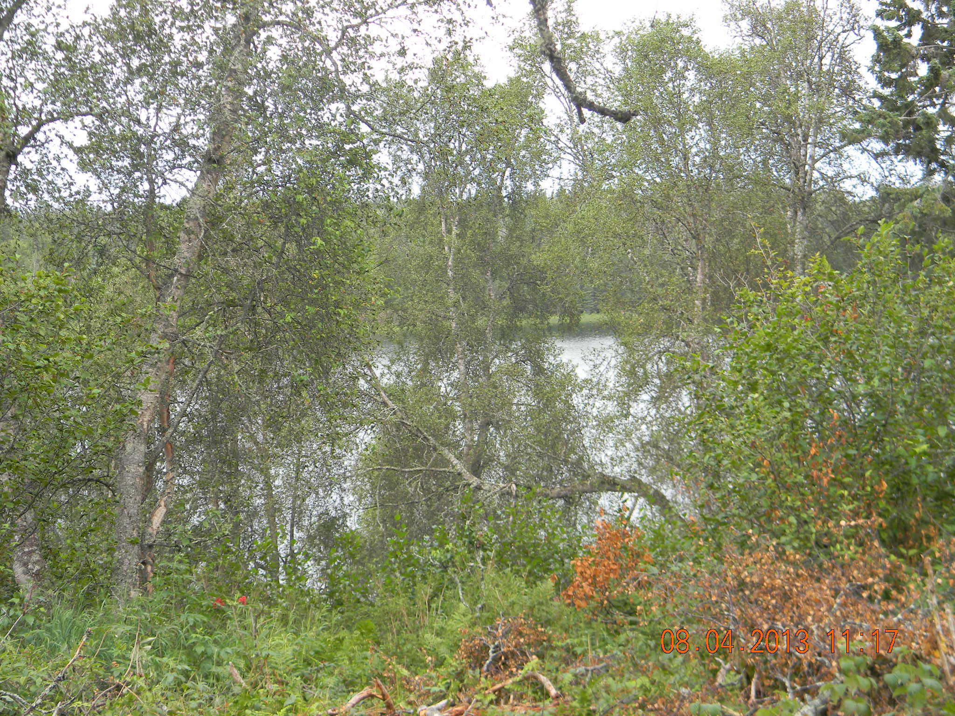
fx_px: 1848
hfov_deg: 29.0
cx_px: 478
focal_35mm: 67
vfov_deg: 21.9
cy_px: 358
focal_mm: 12.2
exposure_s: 1/95.8
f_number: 4.3
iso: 80
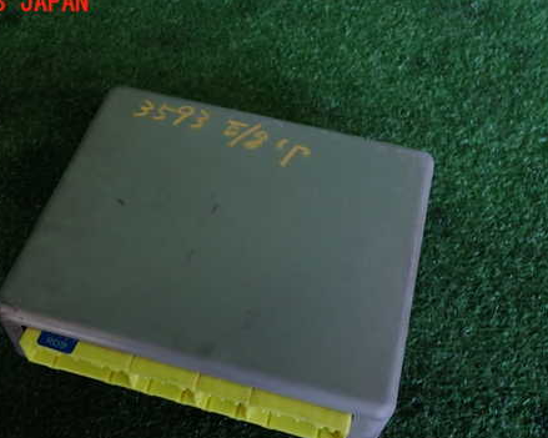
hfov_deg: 45.7
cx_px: 236
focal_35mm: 40
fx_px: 649
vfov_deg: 37.1
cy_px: 268
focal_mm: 5.4
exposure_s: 1/60
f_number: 2.3
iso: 160
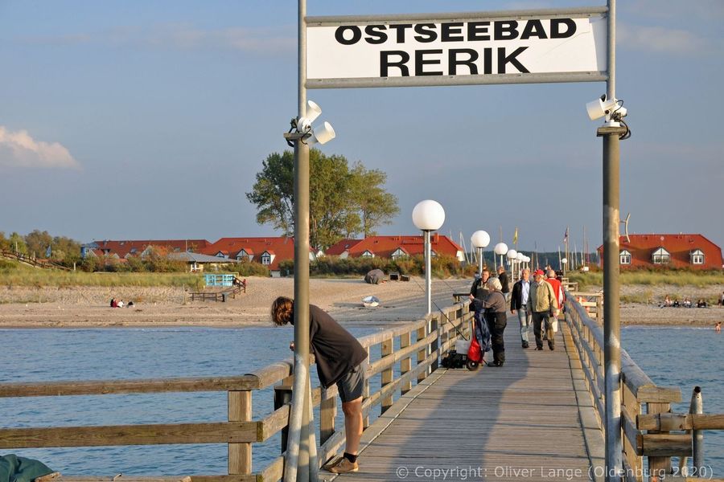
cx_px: 362
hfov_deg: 28.1
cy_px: 241
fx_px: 1448
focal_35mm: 72
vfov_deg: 18.9
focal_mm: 48
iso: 200
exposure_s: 1/60
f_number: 8
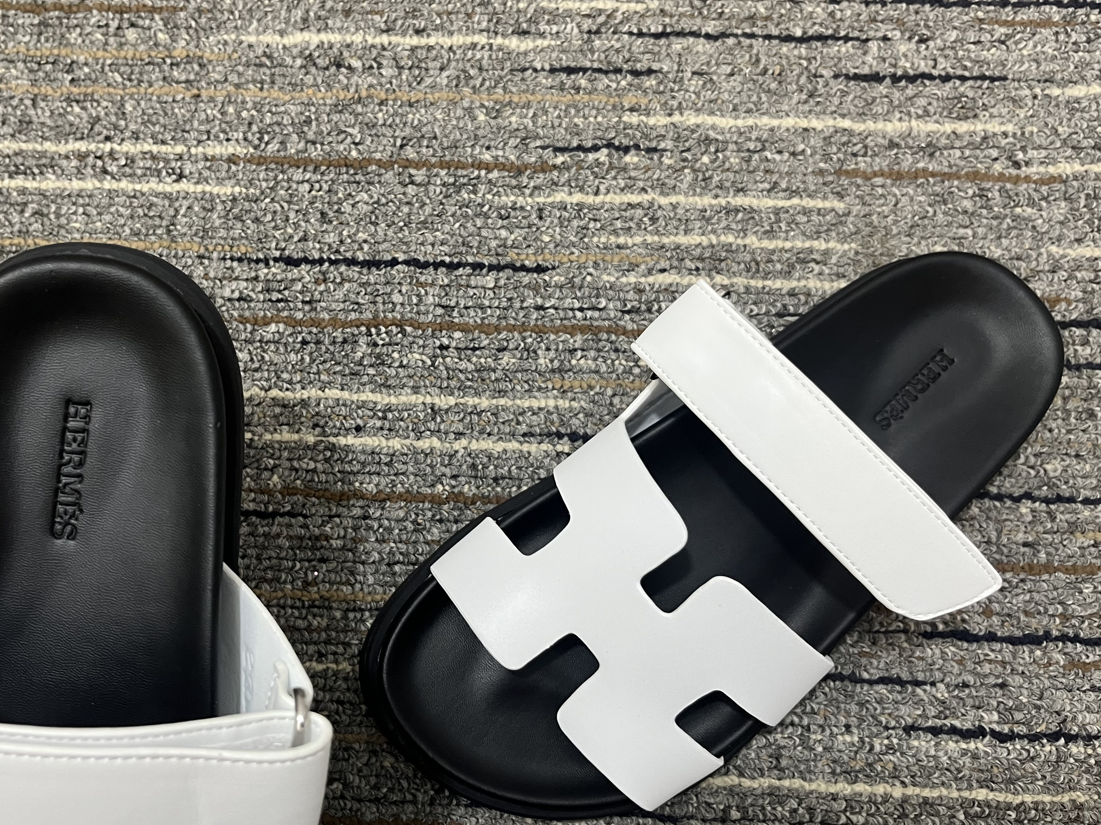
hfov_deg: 53.6
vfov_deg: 41.8
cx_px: 438
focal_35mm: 34
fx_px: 1081
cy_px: 388
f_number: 1.6
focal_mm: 5.1
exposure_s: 1/50
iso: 125
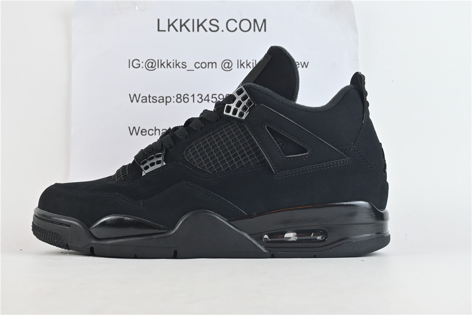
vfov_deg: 26.5
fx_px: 669
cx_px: 236
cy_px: 158
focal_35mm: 51
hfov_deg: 38.9
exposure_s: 1/100
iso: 1250
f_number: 9
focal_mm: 34
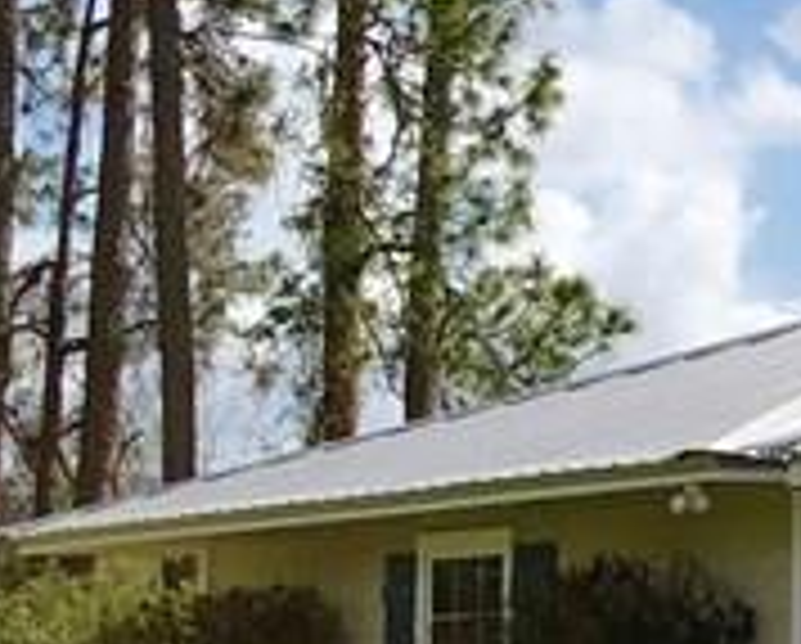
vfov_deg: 9.9
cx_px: 2124
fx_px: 3728
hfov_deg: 10.1
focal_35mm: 157
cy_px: 225
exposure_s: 1/4808
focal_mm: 3.99
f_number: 1.8
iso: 25
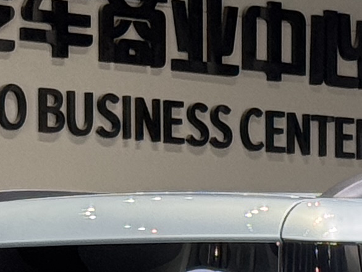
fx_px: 3452
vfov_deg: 4.4
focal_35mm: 330
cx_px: 728
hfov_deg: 5.9
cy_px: 556
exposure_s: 1/100
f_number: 1.78
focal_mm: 6.76
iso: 64
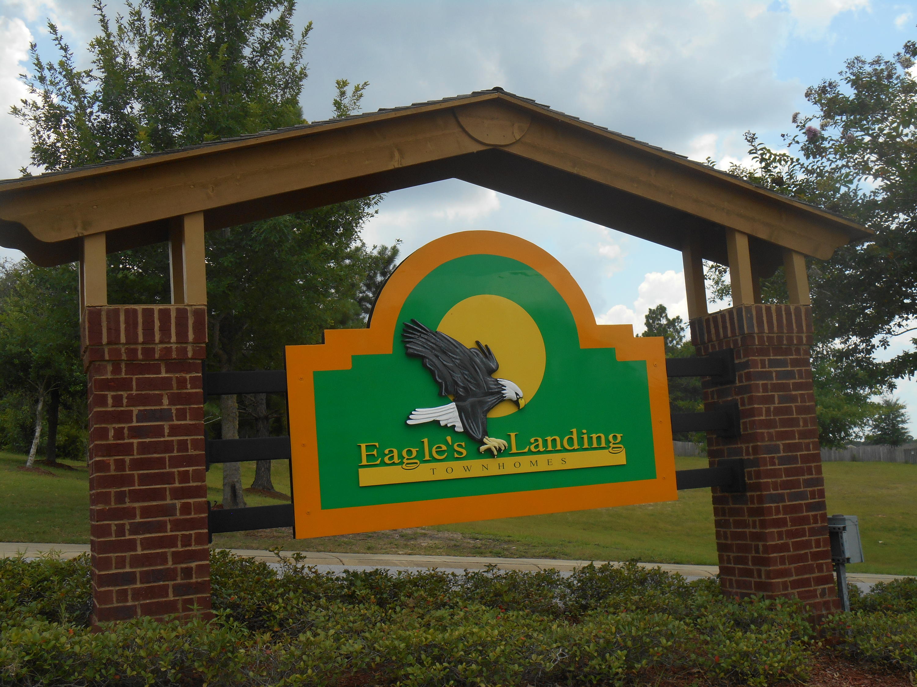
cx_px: 458
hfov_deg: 45.8
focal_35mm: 41
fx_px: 1086
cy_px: 344
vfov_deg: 35.1
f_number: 3.9
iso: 80
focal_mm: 7.2
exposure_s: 1/640
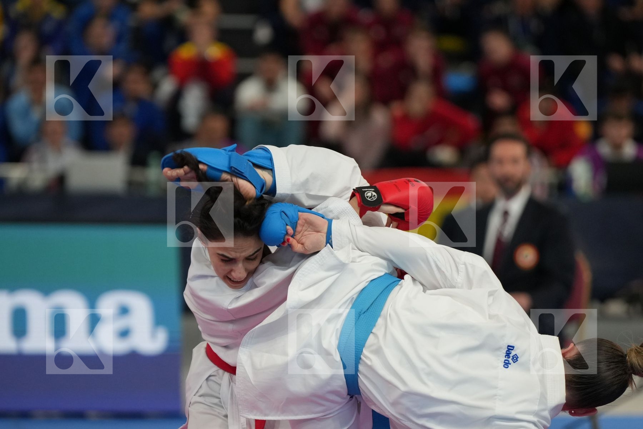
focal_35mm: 240
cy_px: 214
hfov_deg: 8.6
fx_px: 4286
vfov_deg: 5.7
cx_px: 322
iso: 1600
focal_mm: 160
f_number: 2.8
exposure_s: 1/1000
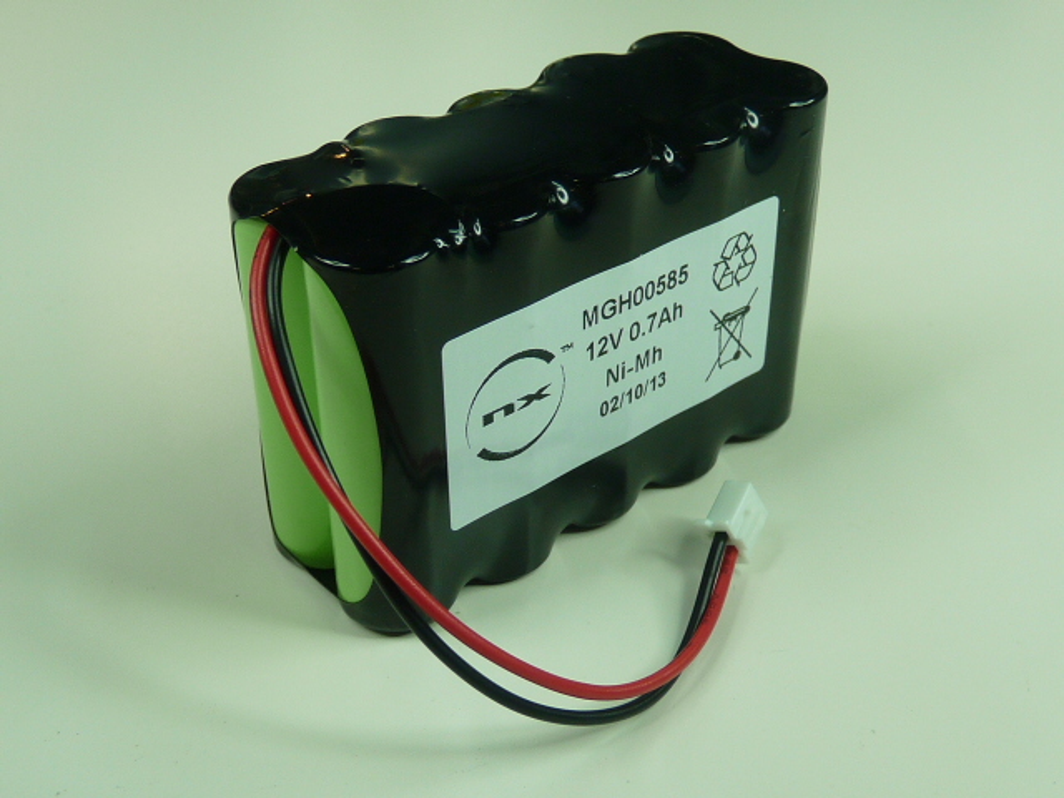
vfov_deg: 30.9
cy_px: 399
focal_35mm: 47
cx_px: 532
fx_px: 1445
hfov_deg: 40.4
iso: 100
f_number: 2.8
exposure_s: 1/60
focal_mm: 4.8
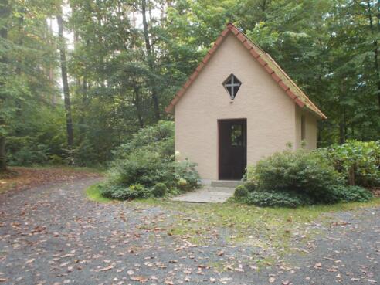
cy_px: 142
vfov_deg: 36.8
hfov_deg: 47.9
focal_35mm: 39
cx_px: 190
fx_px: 428
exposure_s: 1/40
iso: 80
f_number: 3.9
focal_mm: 6.9
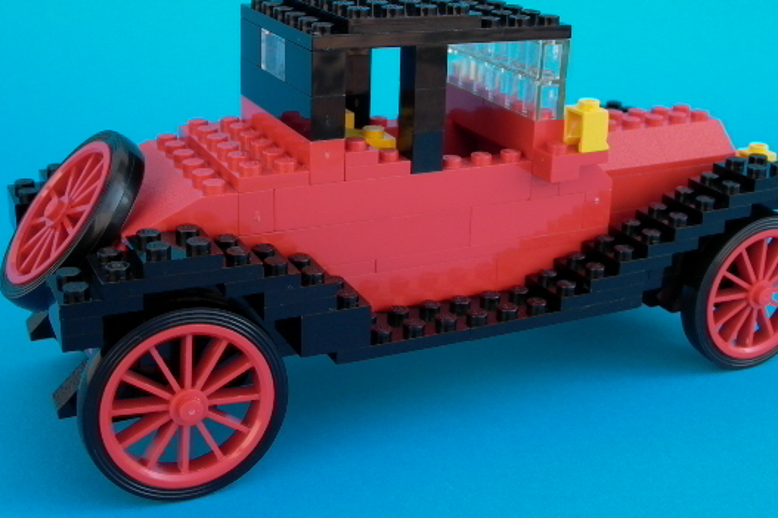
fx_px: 1037
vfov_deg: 27.9
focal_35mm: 48
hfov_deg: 41.1
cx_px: 399
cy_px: 184
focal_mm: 8.19
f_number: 4.2
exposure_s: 1/130
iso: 100
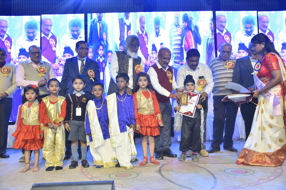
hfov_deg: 61.9
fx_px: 238
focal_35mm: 30
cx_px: 143
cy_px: 95
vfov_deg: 43.6
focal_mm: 30
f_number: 5
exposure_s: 1/200
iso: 500
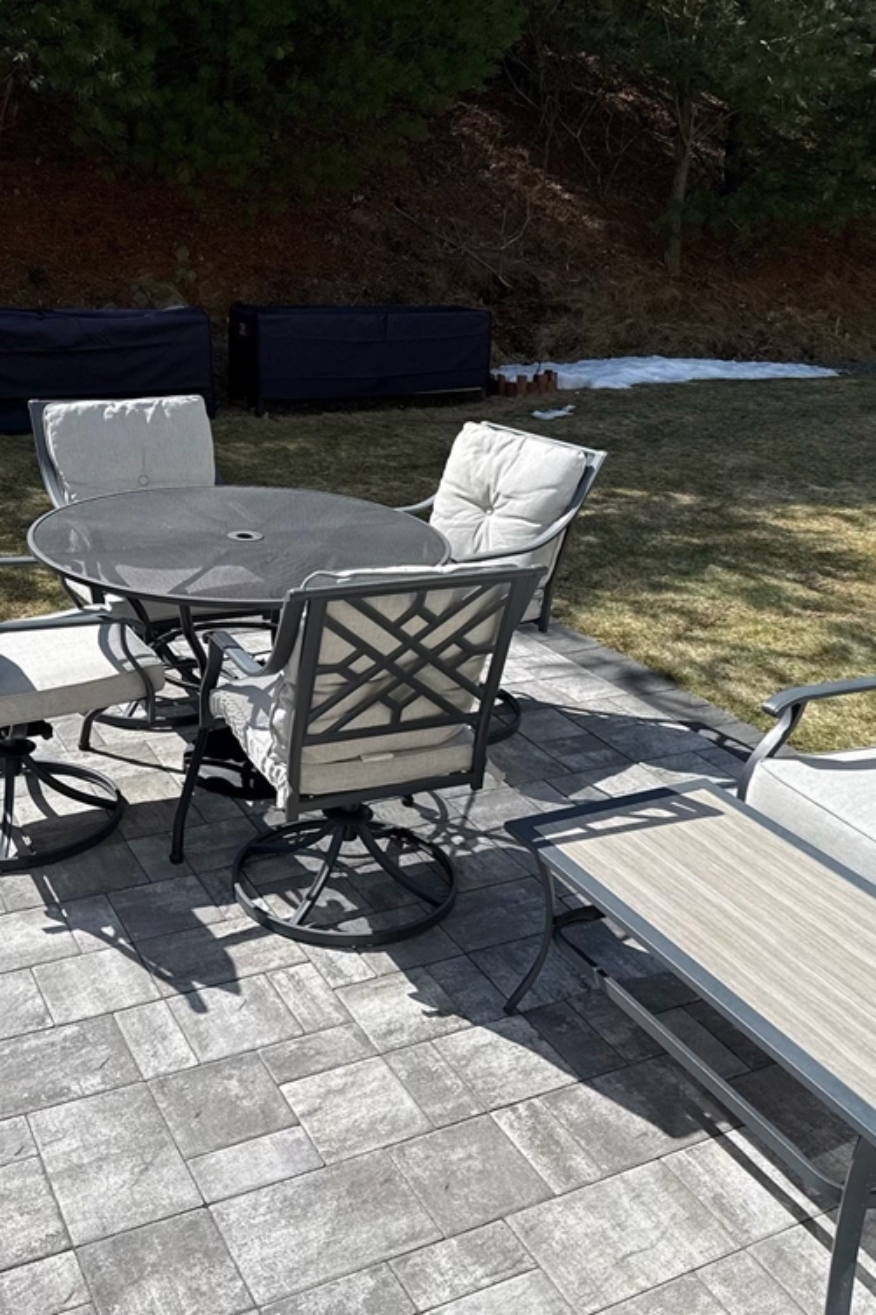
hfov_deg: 38.8
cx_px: 385
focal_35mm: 34
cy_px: 656
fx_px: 1241
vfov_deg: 55.8
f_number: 1.78
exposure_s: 1/4975
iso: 80
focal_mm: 6.76
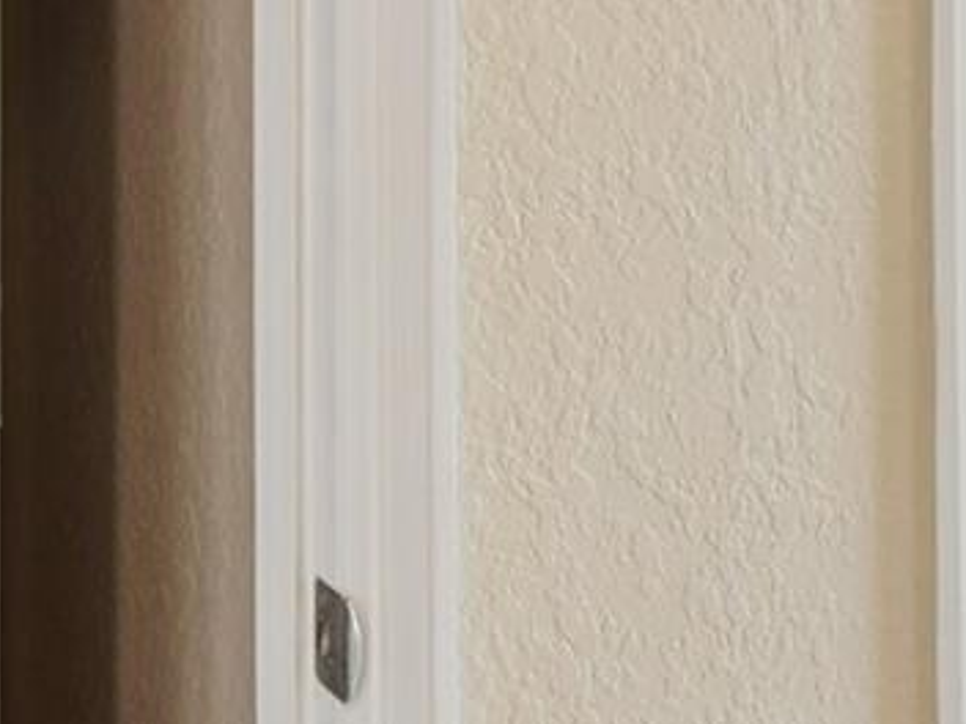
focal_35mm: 70
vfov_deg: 20.1
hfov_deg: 27.4
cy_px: -77
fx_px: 1953
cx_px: 244
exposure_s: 1/25
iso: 400
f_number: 8
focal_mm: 16
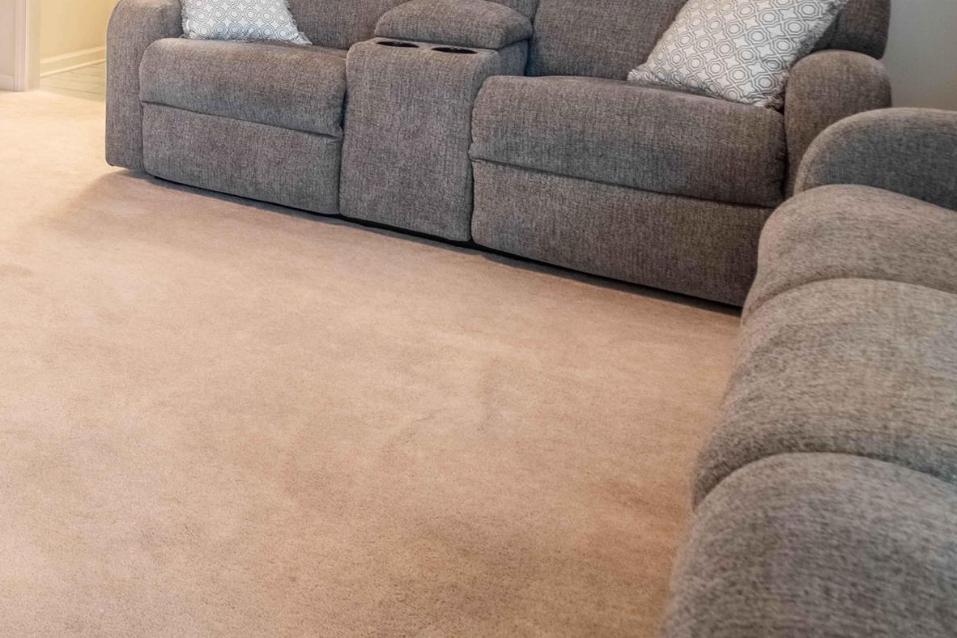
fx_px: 1037
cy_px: -70
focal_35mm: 39
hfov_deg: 37.9
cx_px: -177
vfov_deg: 30.5
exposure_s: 1/20
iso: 400
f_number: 11
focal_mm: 15
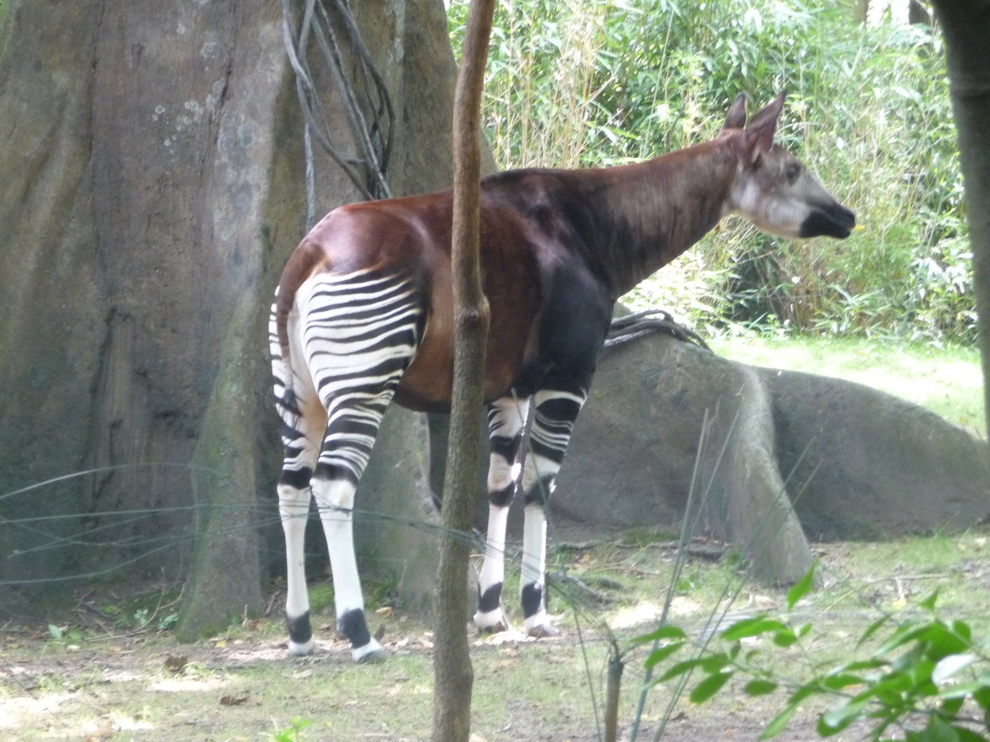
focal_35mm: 159
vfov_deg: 9.3
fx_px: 4547
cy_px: 370
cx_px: 494
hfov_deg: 12.4
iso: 400
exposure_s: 1/13
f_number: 4.8
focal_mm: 27.1
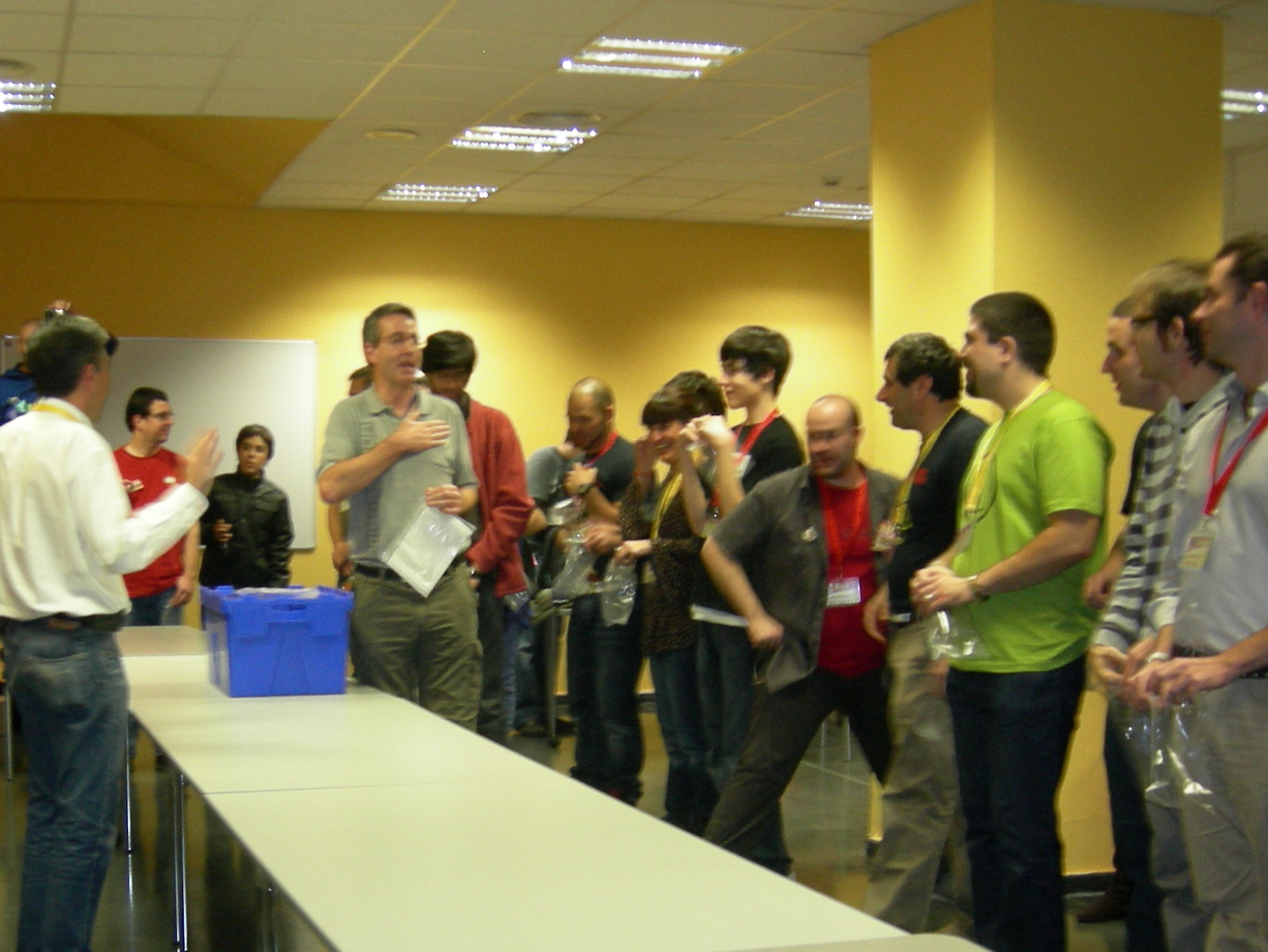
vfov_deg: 27.8
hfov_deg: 36.7
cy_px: 660
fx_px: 1905
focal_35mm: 52
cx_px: 517
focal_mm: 7.5
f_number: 2.7
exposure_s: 1/12.4
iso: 200
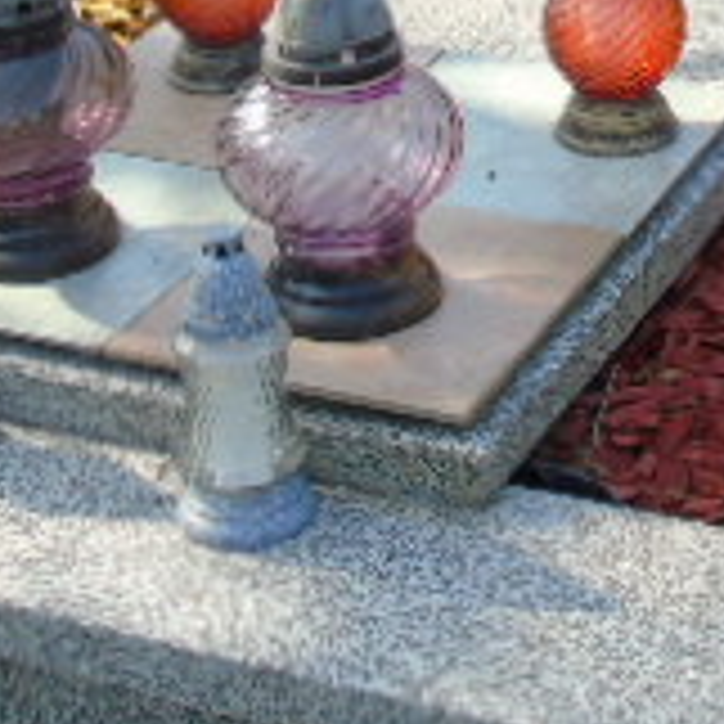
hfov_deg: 16.9
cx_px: 621
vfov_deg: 16.4
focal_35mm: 102
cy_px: -117
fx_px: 2414
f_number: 3.6
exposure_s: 1/200
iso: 80
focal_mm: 5.2
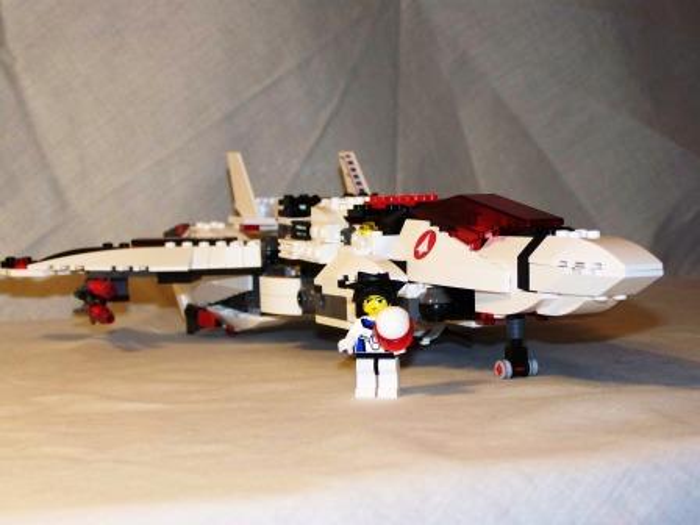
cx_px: 350
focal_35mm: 75
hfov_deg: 26.0
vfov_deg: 19.6
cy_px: 262
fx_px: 1517
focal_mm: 12.5
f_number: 3.2
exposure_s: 1/50
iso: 200
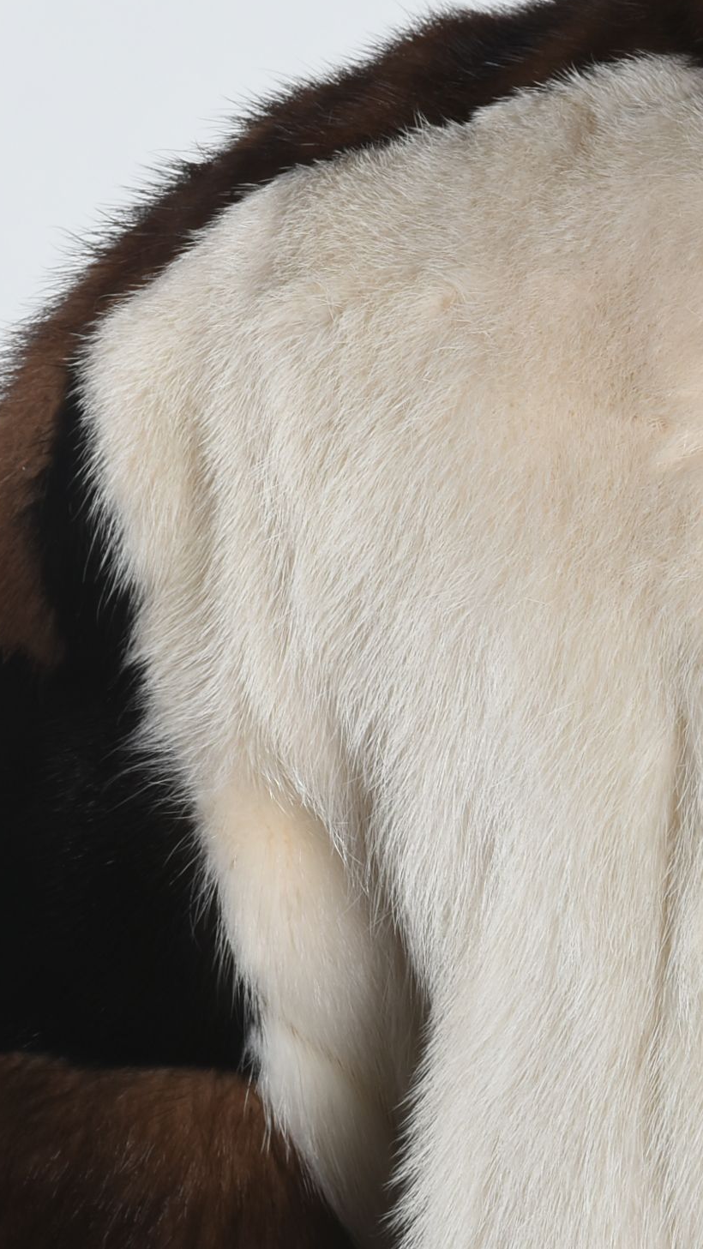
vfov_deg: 9.5
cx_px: 766
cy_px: 629
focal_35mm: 226
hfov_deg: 5.4
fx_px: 7486
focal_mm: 70
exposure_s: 1/125
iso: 200
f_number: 11
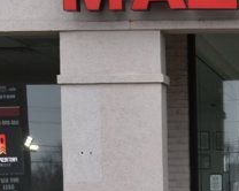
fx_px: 1225
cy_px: 273
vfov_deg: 8.7
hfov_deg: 10.3
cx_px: 473
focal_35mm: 173
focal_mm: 25
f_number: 9
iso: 400
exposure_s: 1/125
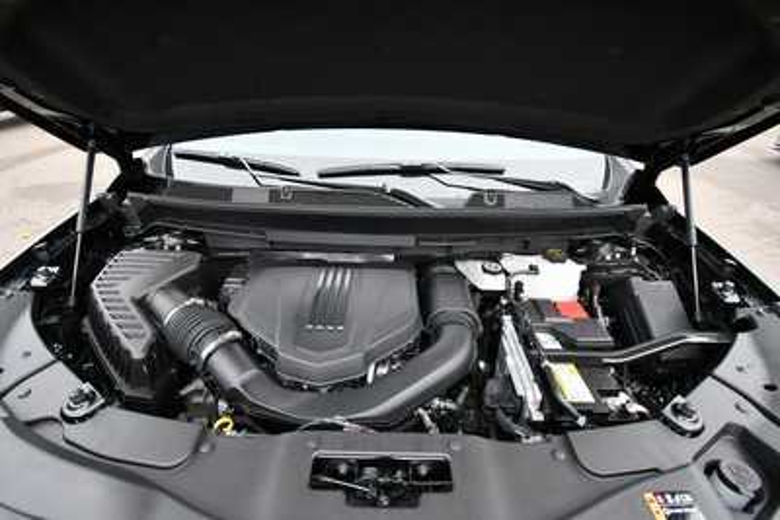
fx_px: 390
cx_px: 390
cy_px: 260
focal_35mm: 18
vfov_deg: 67.4
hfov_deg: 90.0
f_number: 4.8
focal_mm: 12
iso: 800
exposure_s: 1/160
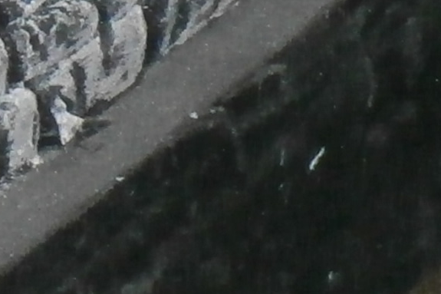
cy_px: -323
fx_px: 12356
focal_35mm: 1009
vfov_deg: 1.4
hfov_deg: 2.0
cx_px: -759
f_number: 6.5
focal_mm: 23.5
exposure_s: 1/125
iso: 250
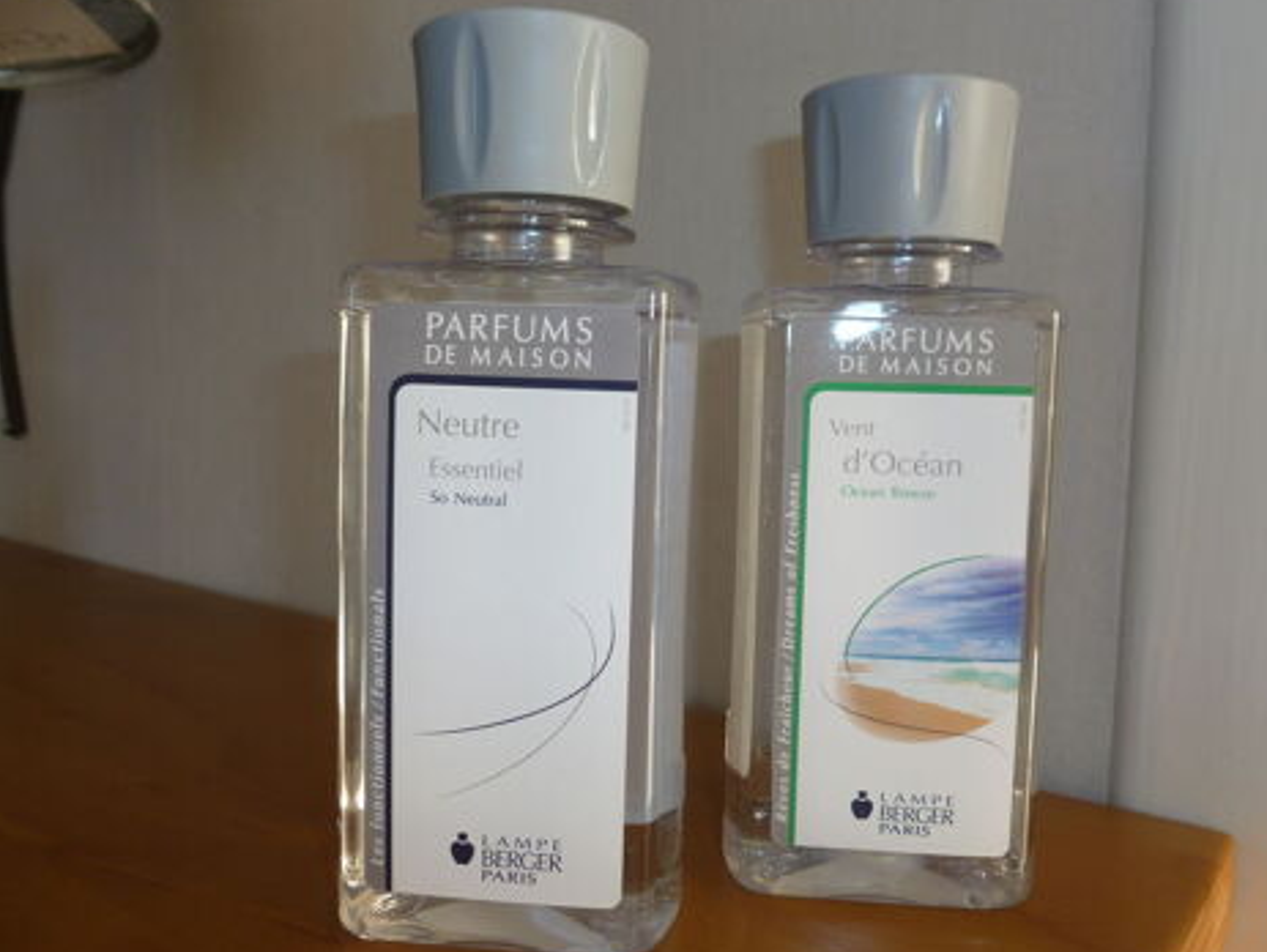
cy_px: 473
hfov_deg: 61.6
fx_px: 1062
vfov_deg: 48.3
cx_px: 654
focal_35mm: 29
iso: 100
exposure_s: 1/60
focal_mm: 5
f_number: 3.3
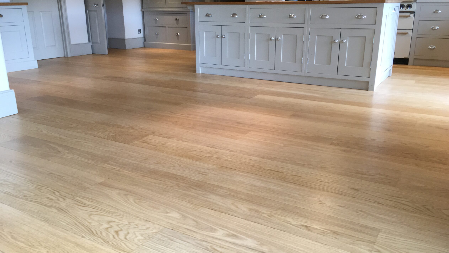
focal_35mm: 32
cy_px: 121
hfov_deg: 61.0
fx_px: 381
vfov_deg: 36.7
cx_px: 225
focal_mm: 4.15
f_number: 2.2
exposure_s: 1/33
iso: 50
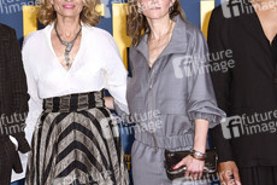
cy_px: 94
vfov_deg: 9.0
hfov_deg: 13.4
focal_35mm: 153
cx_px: 99
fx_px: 1176
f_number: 5.6
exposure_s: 1/200
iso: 800
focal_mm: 78
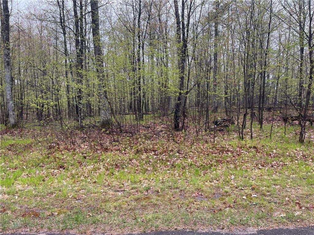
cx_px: 157
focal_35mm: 26
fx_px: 236
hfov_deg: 67.3
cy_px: 118
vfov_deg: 53.1
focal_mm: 5.1
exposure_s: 1/159
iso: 32
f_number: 1.6
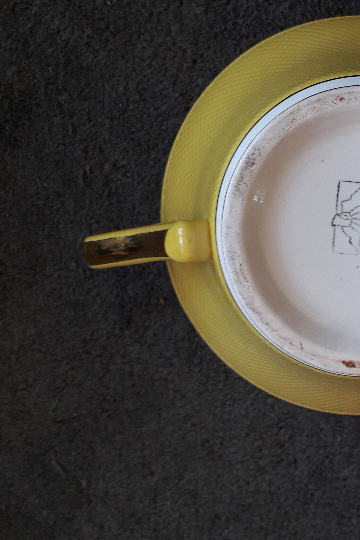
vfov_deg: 44.4
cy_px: 233
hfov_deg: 27.7
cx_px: 400
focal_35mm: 44
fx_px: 660
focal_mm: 3.6
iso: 64
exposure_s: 1/40
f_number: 1.9
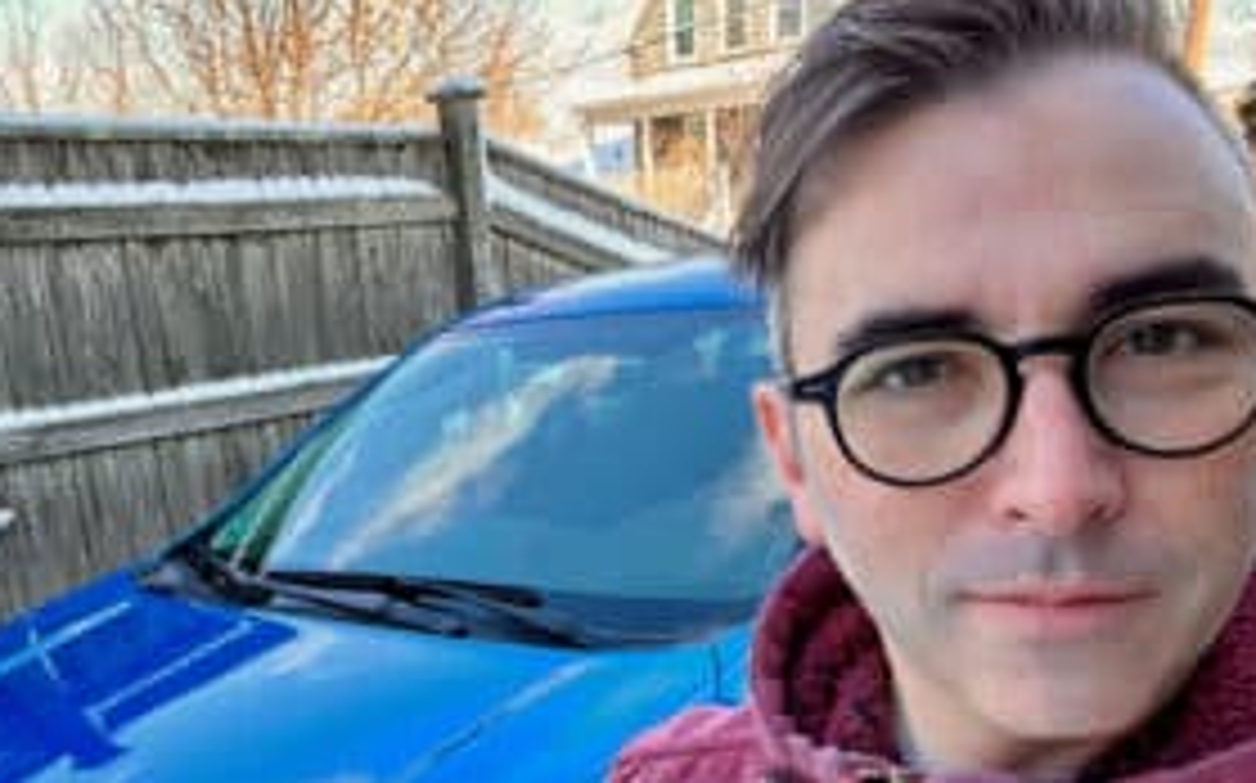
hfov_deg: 55.0
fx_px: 1197
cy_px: 526
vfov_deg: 35.8
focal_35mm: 35
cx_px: 513
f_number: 1.9
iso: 40
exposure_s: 1/148
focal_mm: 2.69
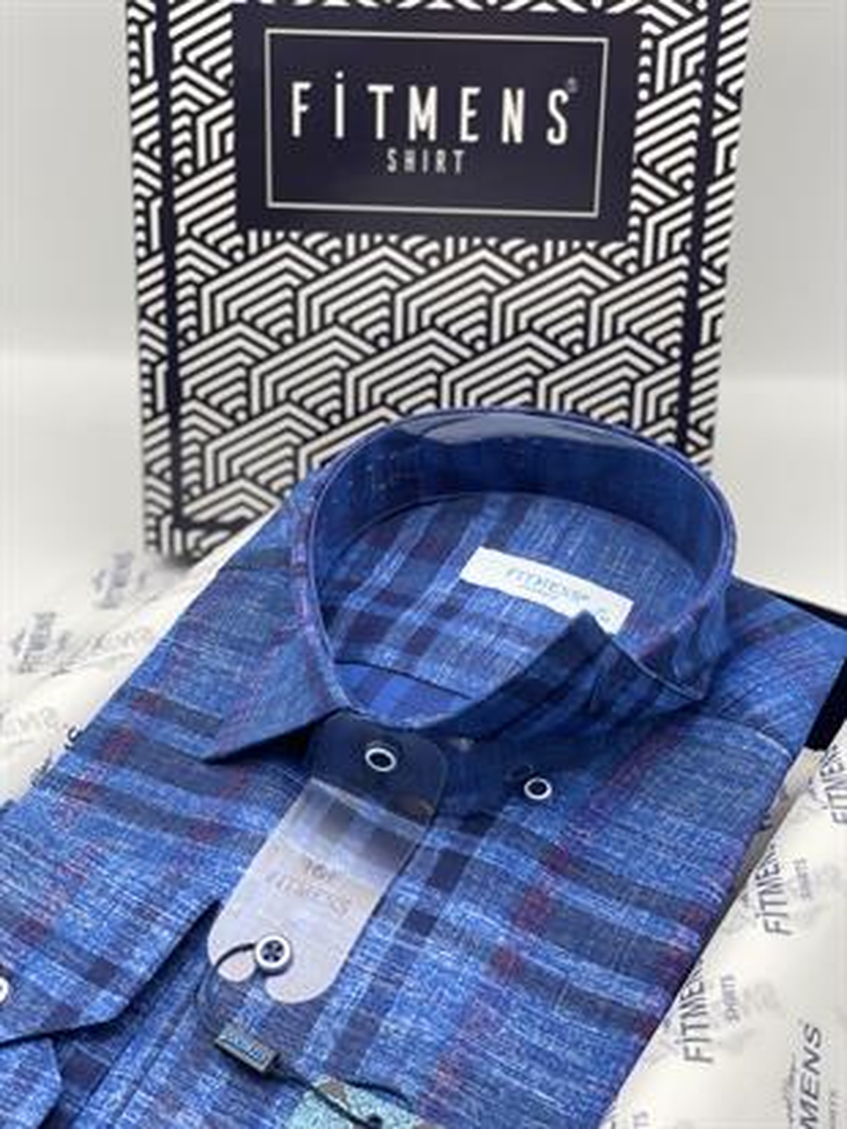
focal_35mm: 52
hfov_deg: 28.0
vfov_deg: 36.8
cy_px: 564
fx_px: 1696
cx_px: 424
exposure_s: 1/122
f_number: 2
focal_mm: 6
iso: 50
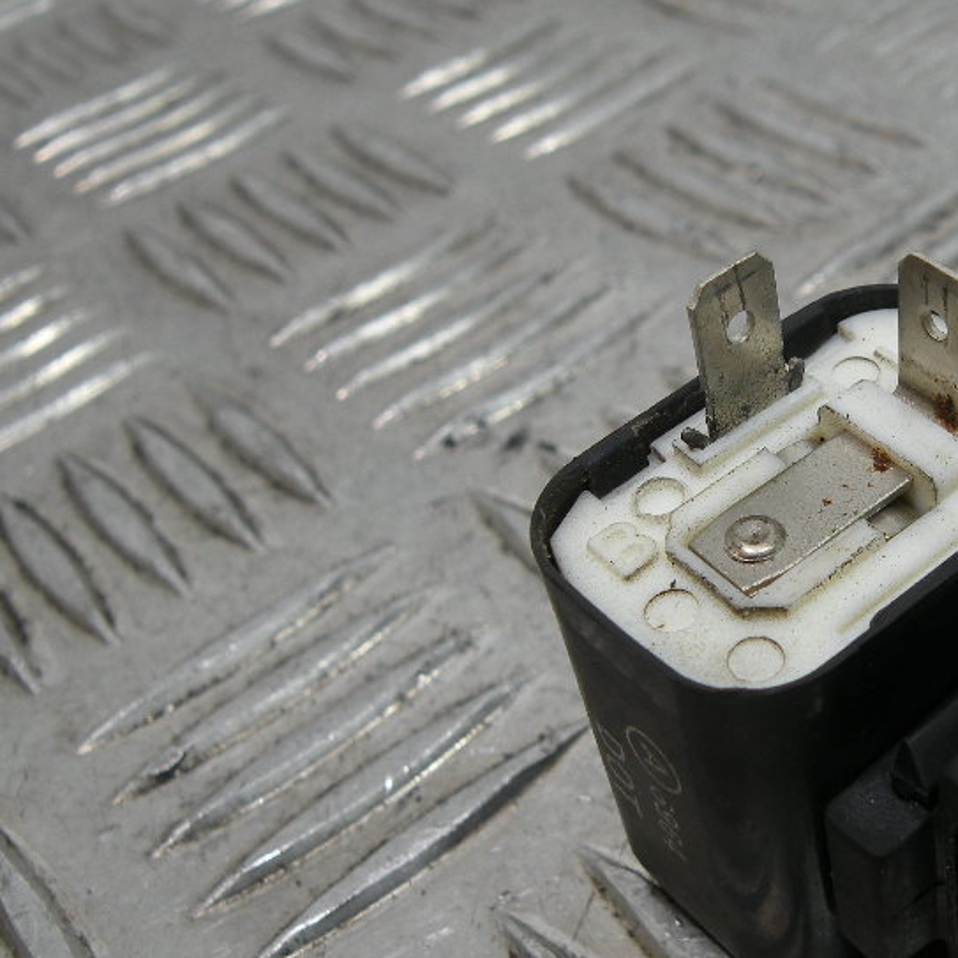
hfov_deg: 35.8
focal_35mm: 45
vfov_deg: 37.6
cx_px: 819
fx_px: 1409
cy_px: 483
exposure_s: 1/83.7
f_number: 3.2
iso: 64
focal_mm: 4.7
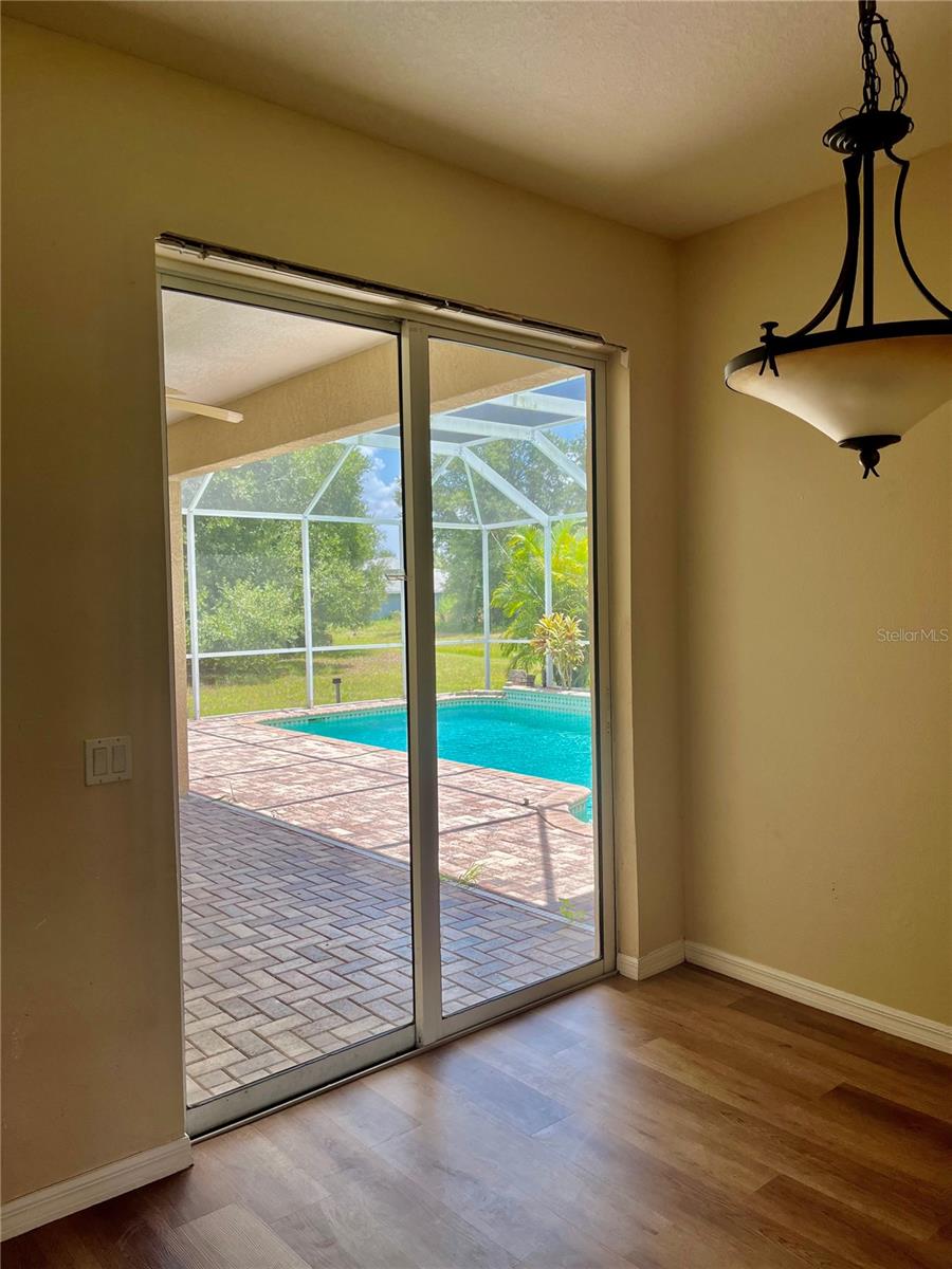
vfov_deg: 67.3
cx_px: 476
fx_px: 953
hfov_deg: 53.1
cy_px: 634
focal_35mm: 26
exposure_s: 1/493
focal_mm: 5.1
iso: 50
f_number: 1.6
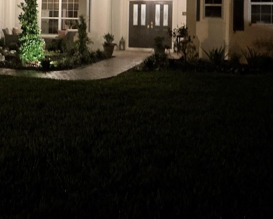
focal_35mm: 56
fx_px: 453
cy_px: 13
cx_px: 54
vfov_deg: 26.1
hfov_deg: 32.6
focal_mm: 3
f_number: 1.8
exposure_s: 1/15
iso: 640
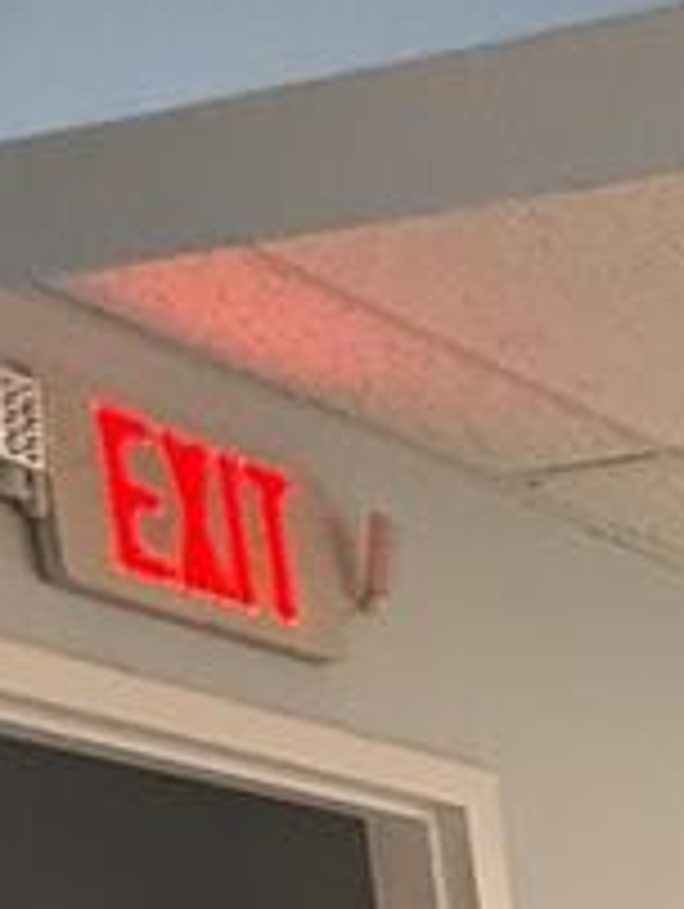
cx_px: 1876
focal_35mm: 83
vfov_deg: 18.2
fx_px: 2182
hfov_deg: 12.0
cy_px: 1670
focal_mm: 2.22
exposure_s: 1/60
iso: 200
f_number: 2.2
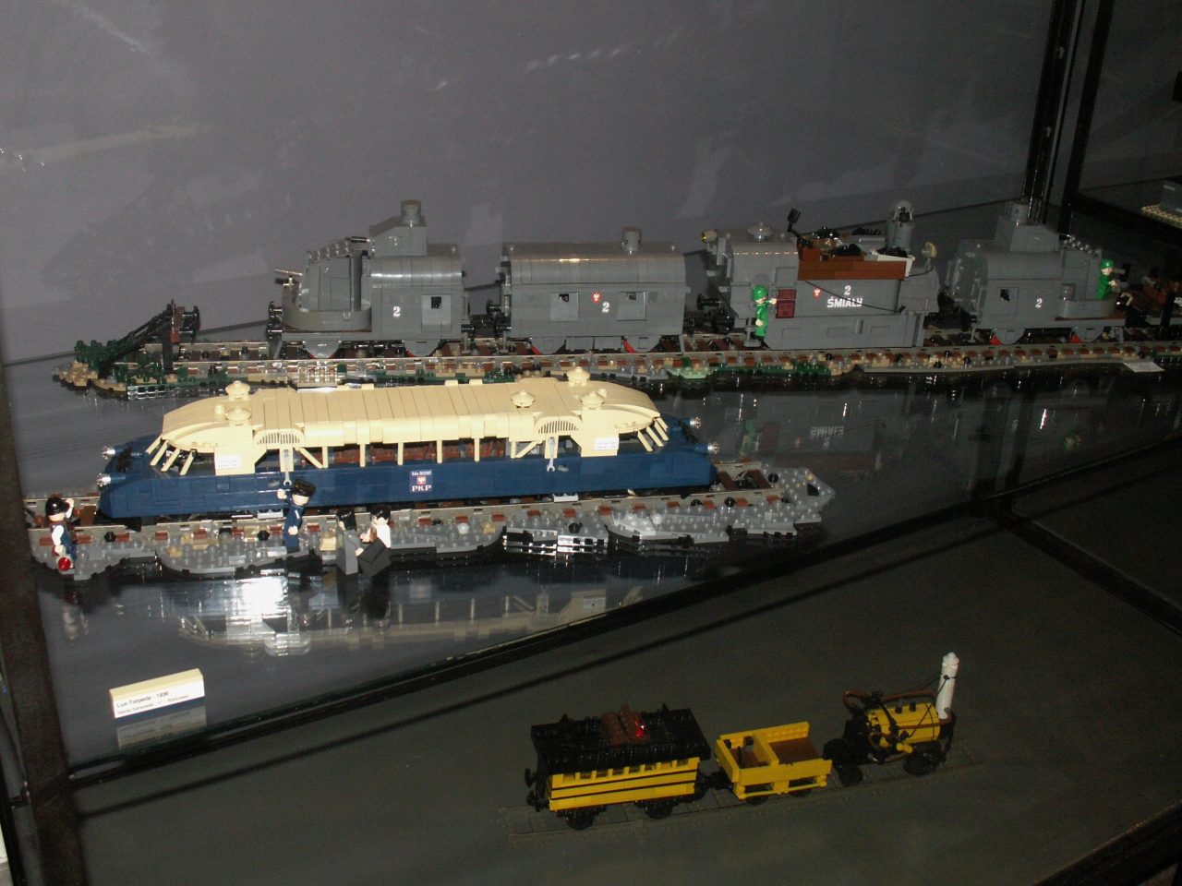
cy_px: 443
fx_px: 1195
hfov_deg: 52.6
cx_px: 591
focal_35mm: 35
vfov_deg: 40.7
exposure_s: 1/60
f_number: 2.8
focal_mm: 5.86
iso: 160
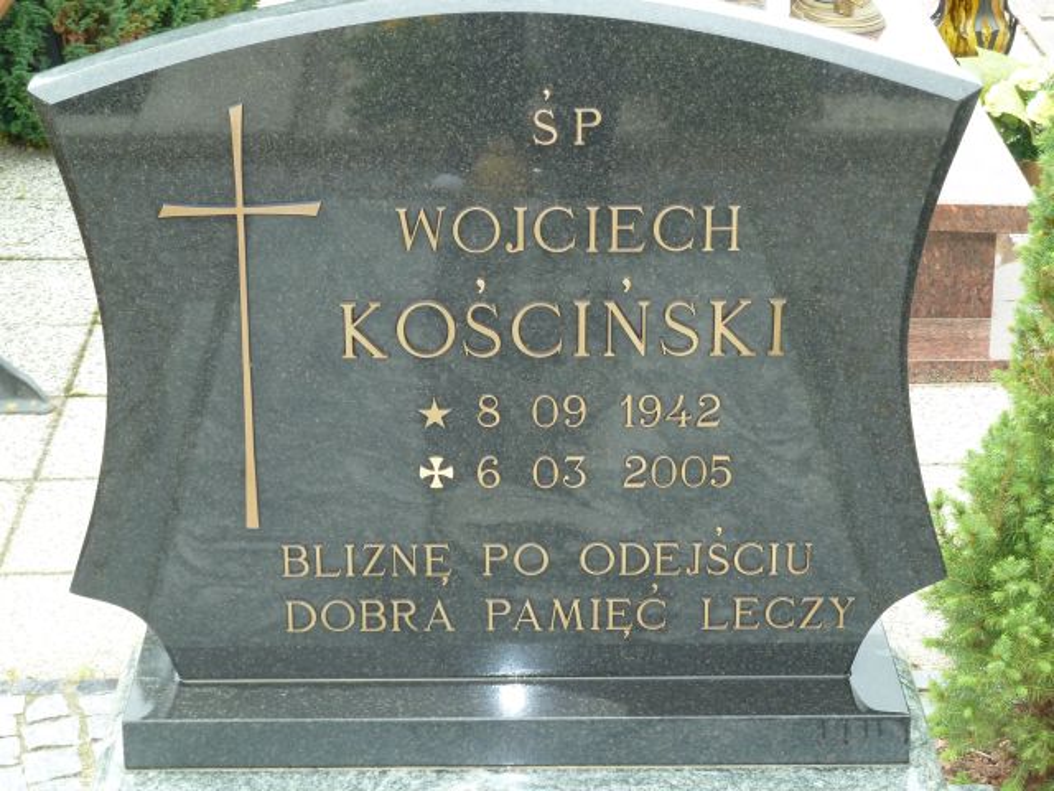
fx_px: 2527
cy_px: 396
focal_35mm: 83
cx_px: 527
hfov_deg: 23.6
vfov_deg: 17.8
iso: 160
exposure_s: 1/40
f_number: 4.2
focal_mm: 13.7
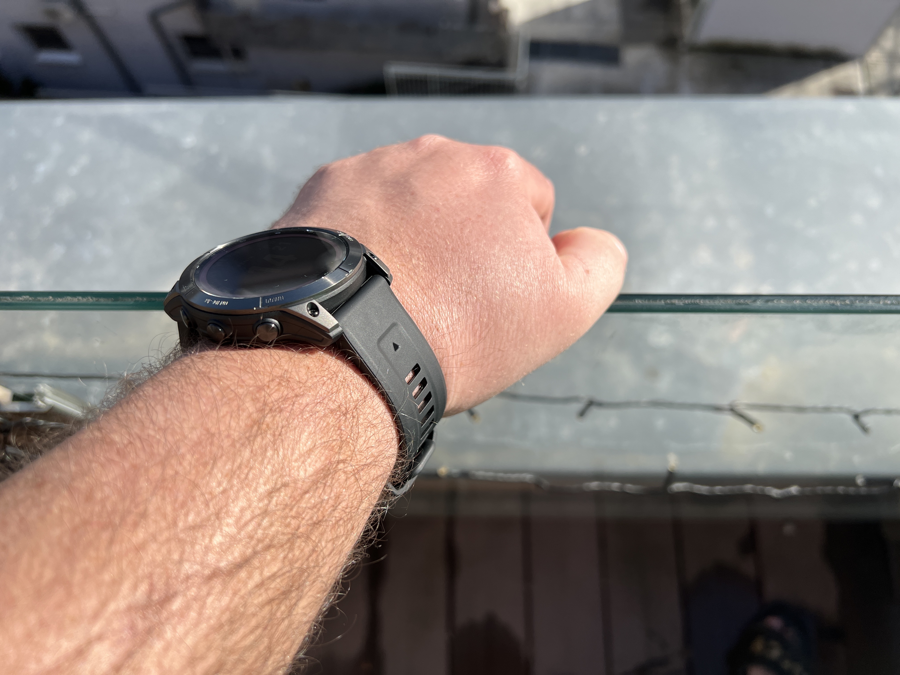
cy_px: 338
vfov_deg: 53.1
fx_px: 676
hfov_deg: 67.3
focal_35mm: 26
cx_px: 450
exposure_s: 1/3257
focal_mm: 5.7
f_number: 1.5
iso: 50
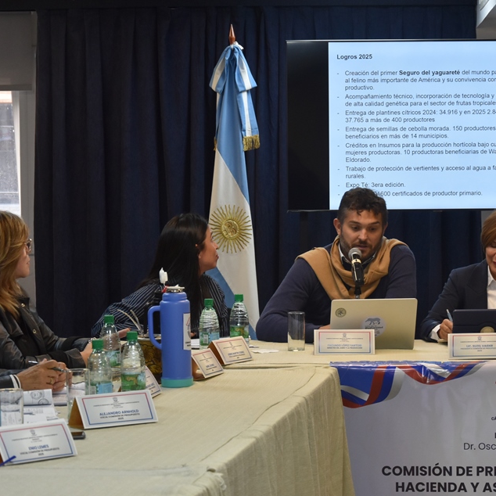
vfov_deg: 16.9
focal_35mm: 103
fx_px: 1670
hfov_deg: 16.8
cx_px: 346
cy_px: 236
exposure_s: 1/125
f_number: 5
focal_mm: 50
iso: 1000
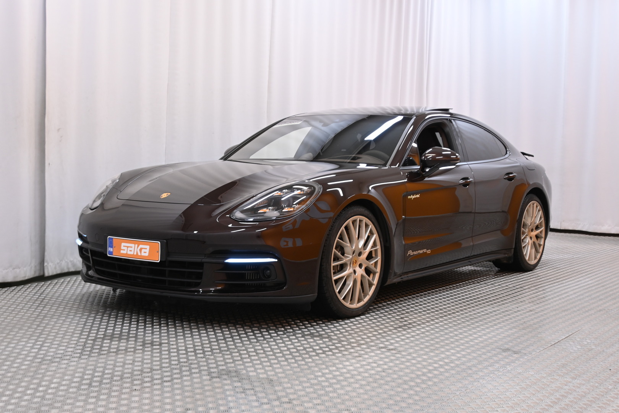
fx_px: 787
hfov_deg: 43.0
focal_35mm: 46
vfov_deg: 29.4
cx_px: 310
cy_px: 206
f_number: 4.8
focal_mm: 30.5
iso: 400
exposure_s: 1/30
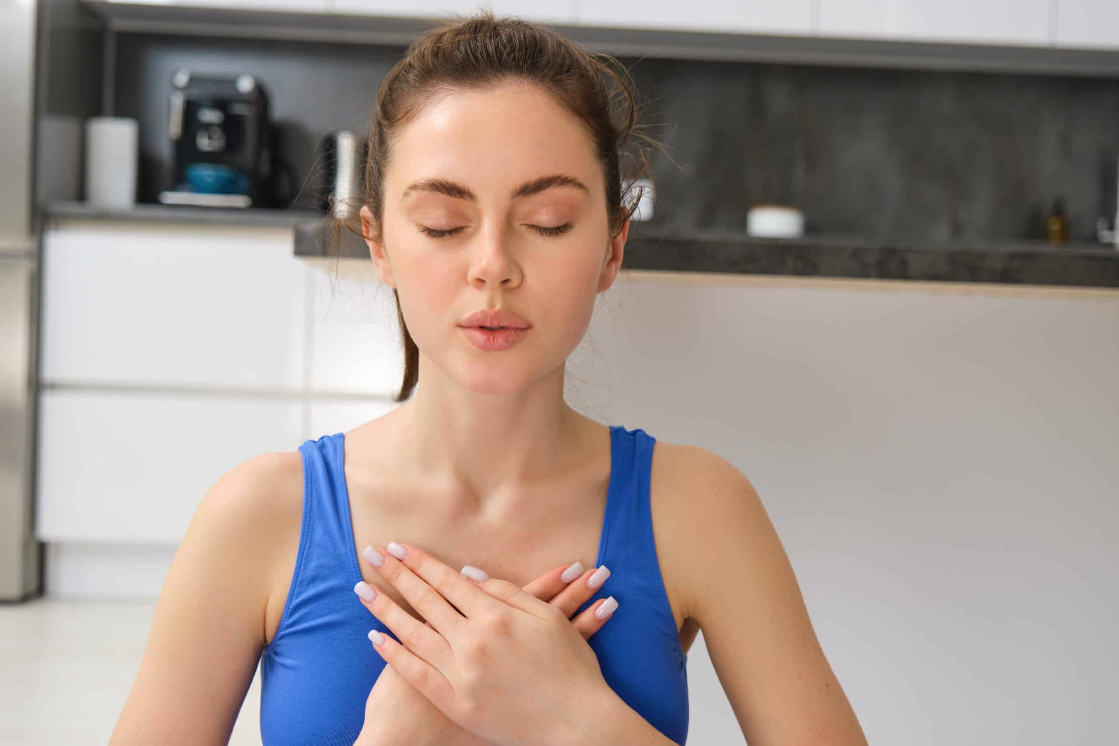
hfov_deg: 43.6
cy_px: 373
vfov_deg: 29.9
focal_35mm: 45
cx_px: 560
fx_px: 1399
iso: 500
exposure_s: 1/125
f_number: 2.8
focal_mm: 30.2
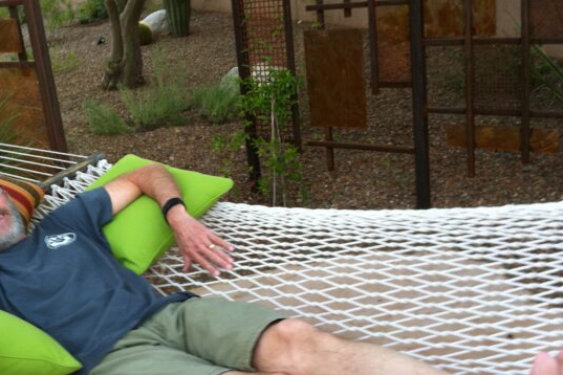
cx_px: 194
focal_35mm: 52
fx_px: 813
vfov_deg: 26.0
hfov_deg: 37.8
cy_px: 208
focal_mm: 3.85
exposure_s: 1/15
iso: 80
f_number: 2.8
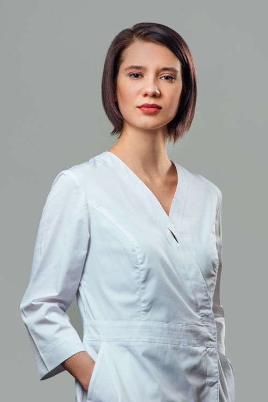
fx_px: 1675
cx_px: 134
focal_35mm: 150
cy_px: 201
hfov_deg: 9.1
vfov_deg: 13.7
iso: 200
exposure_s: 1/125
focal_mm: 150
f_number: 5.6
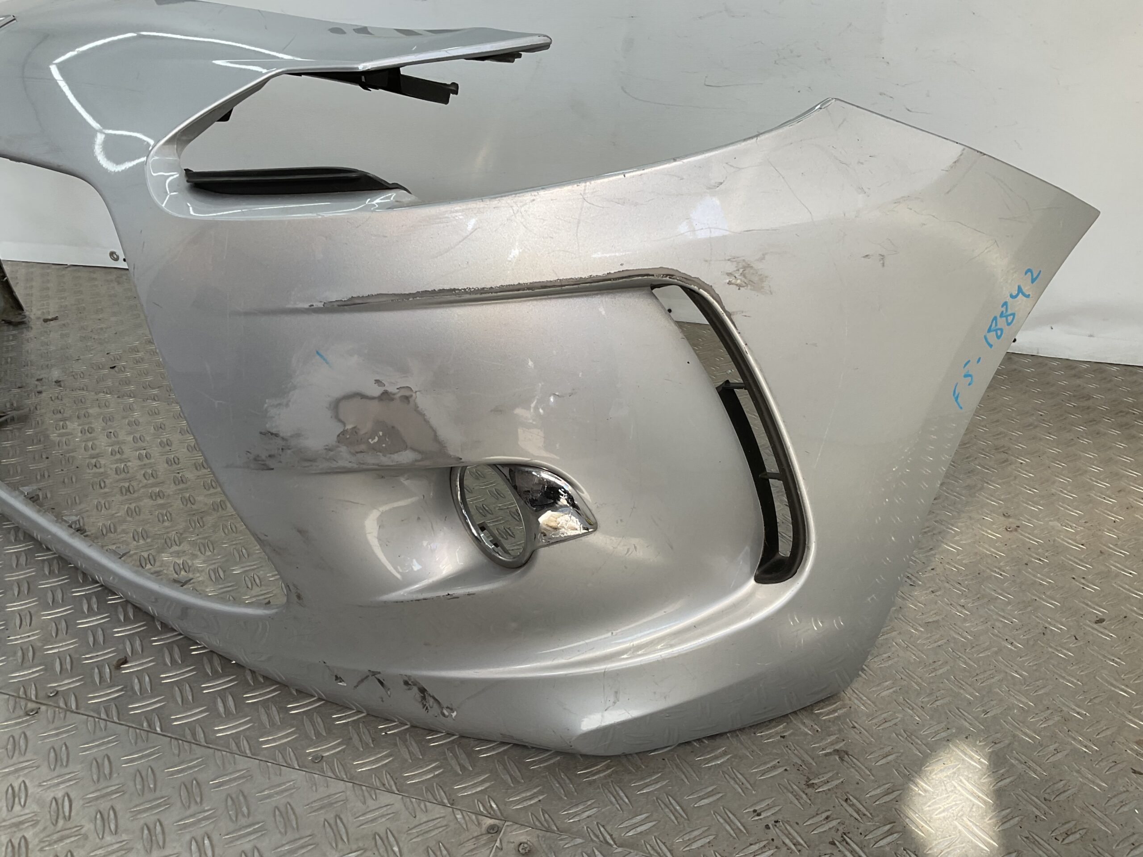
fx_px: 958
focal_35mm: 29
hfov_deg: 61.7
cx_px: 572
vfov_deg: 48.2
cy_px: 428
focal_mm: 3
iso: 16
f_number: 1.8
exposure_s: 1/206
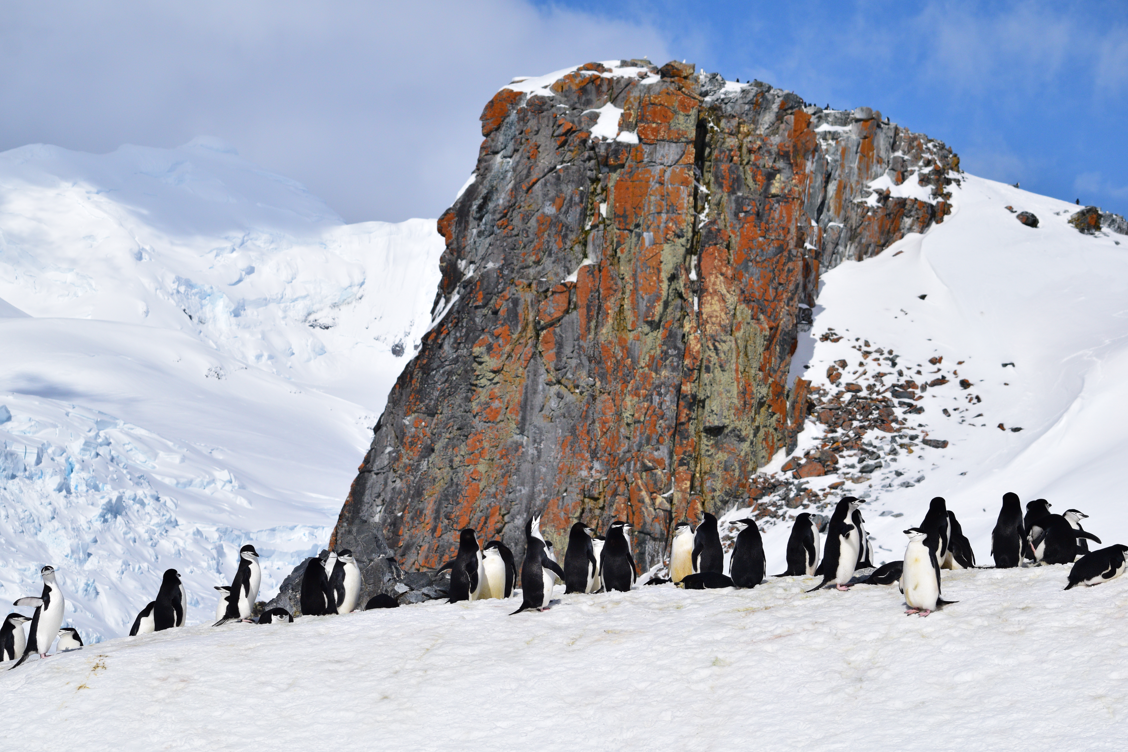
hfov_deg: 19.3
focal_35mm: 106
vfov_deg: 12.9
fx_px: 3321
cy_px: 377
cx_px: 569
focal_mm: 70
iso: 400
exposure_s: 1/1000
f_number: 8
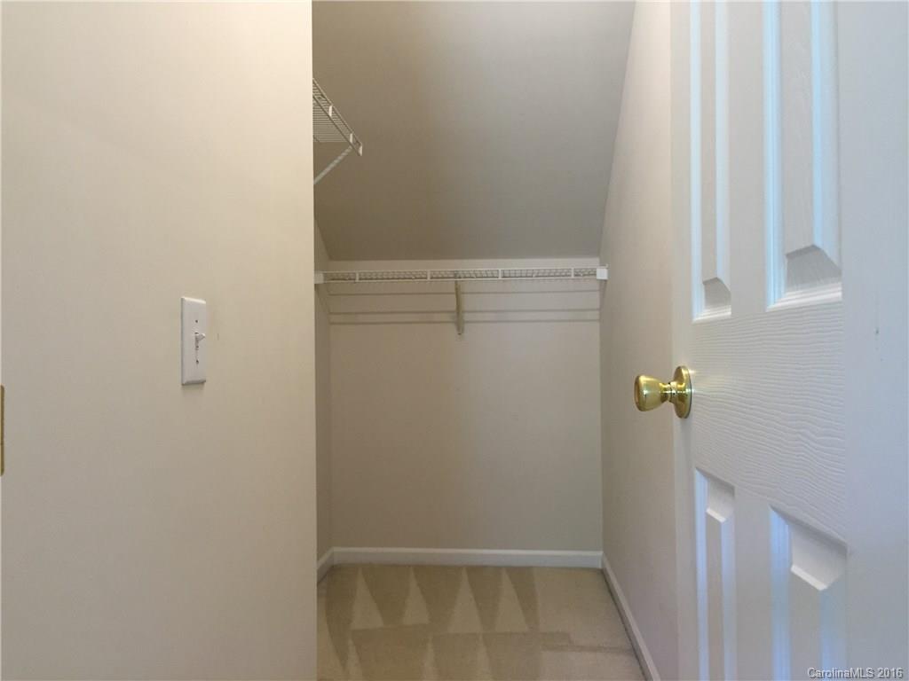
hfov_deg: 61.7
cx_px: 454
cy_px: 340
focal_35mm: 29
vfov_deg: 48.2
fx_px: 762
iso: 100
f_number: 2.2
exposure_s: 1/30
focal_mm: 4.15
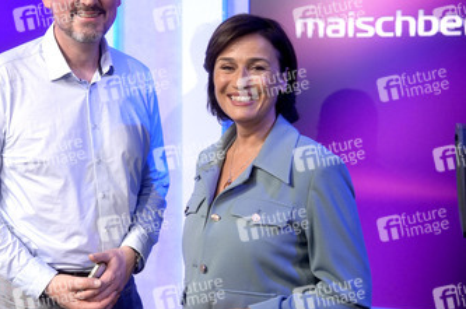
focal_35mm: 61
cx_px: 152
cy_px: 120
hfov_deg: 32.6
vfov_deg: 22.2
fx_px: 788
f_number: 2.2
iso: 640
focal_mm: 30
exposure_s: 1/250
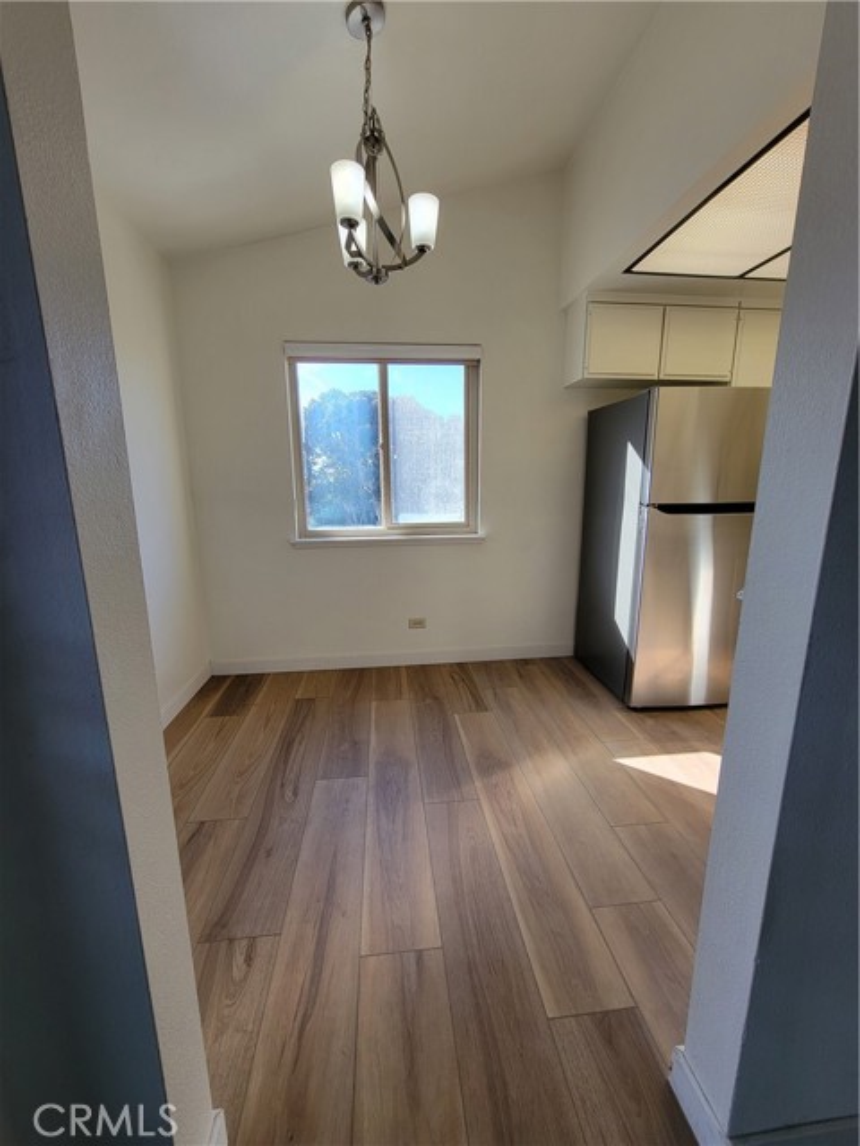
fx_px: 431
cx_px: 430
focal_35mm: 13
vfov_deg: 106.2
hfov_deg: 89.9
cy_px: 573
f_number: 2.2
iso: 50
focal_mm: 2.2
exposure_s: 1/129
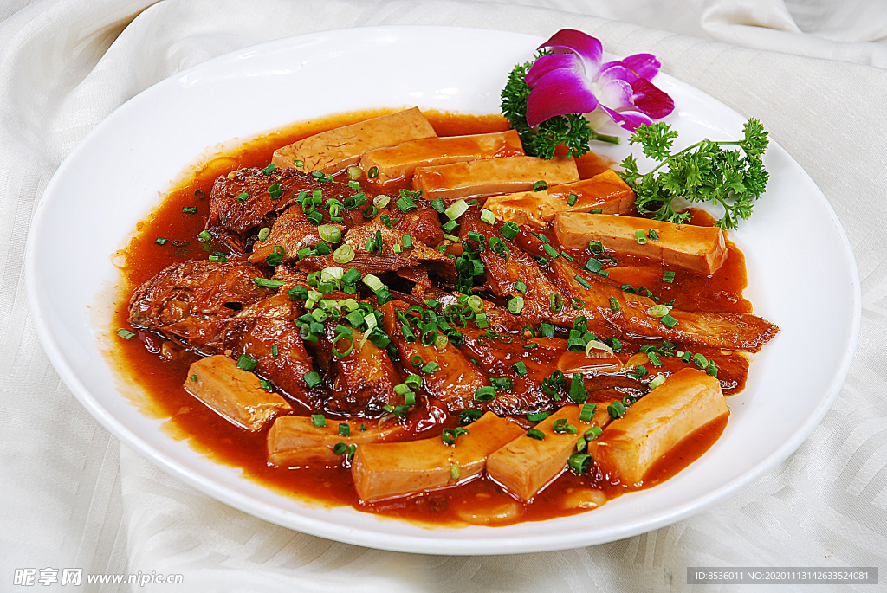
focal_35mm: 105
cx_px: 444
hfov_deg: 19.4
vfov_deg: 13.1
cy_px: 296
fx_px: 2590
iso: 100
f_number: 7.1
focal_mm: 70
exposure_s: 1/160
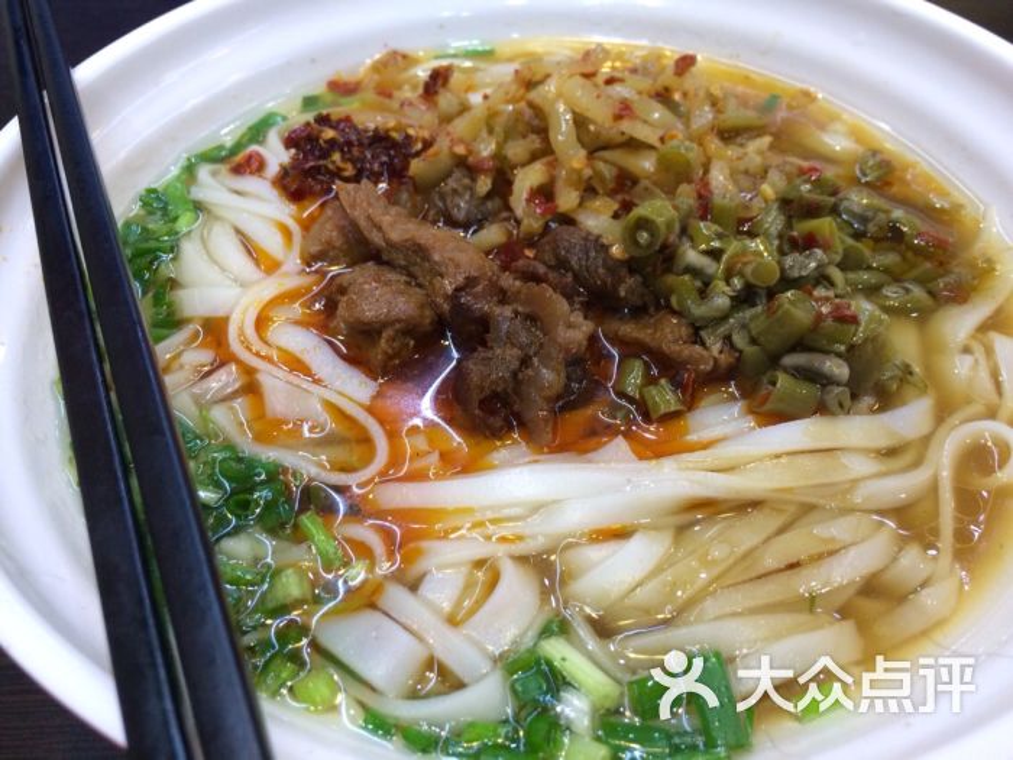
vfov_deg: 48.2
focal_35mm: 29
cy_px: 380
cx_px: 506
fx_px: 849
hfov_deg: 61.7
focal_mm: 4.15
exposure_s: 1/33
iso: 200
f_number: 2.2
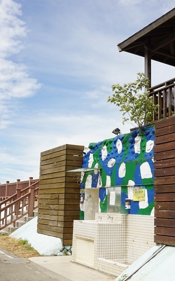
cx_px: 101
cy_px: 137
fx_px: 351
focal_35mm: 46
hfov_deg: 27.9
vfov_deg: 43.5
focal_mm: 16
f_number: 11
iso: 100
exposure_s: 1/125
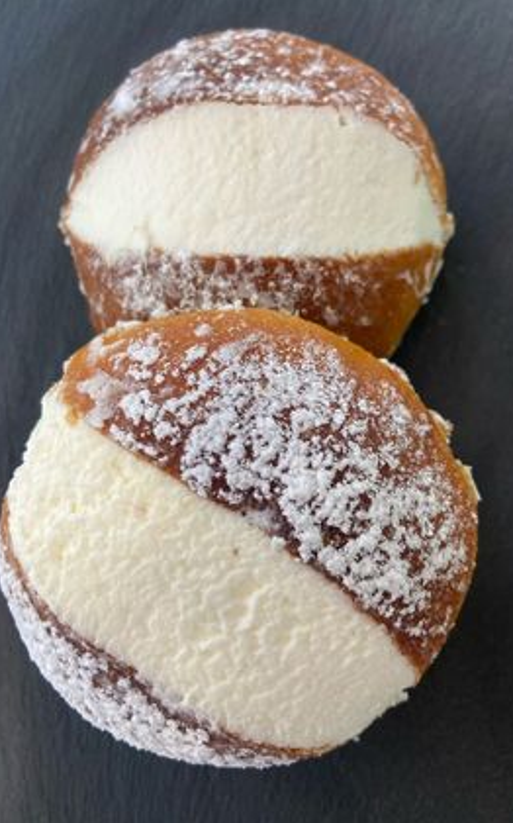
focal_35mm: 28
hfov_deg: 44.4
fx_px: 627
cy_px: 413
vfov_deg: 66.5
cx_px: 290
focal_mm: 4.25
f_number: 1.8
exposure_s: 1/100
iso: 125
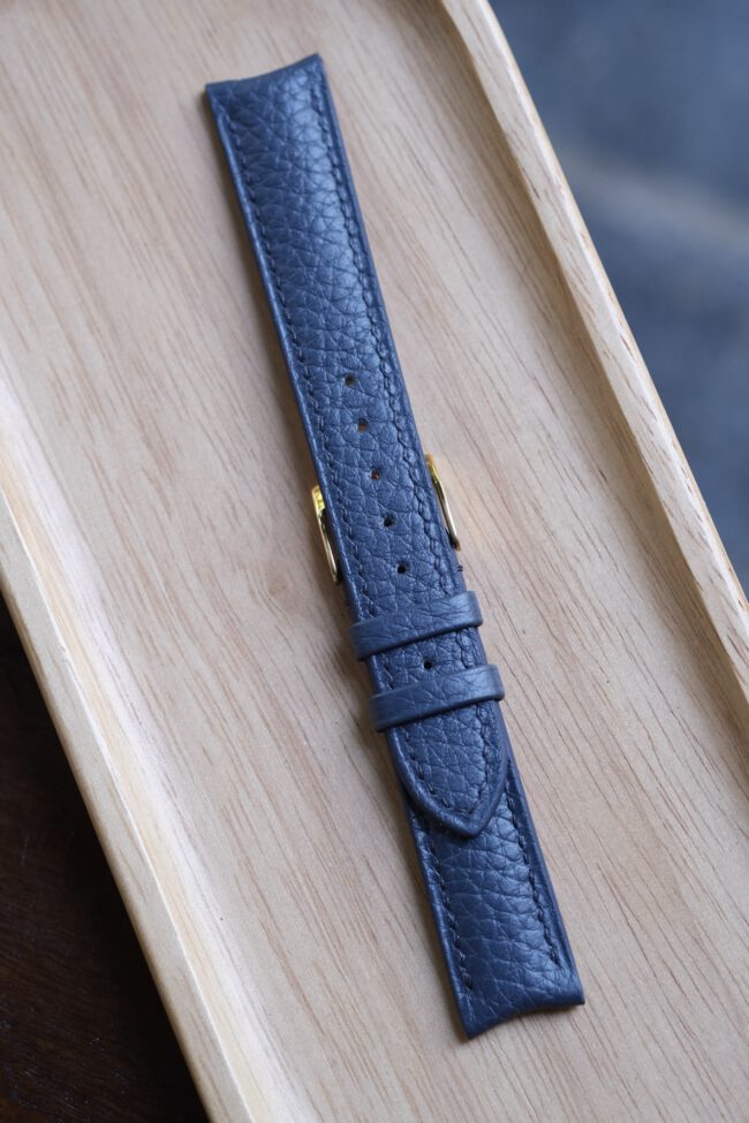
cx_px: 374
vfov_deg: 22.6
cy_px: 562
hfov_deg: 15.2
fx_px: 2809
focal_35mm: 90
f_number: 4.5
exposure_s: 1/80
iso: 800
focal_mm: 60
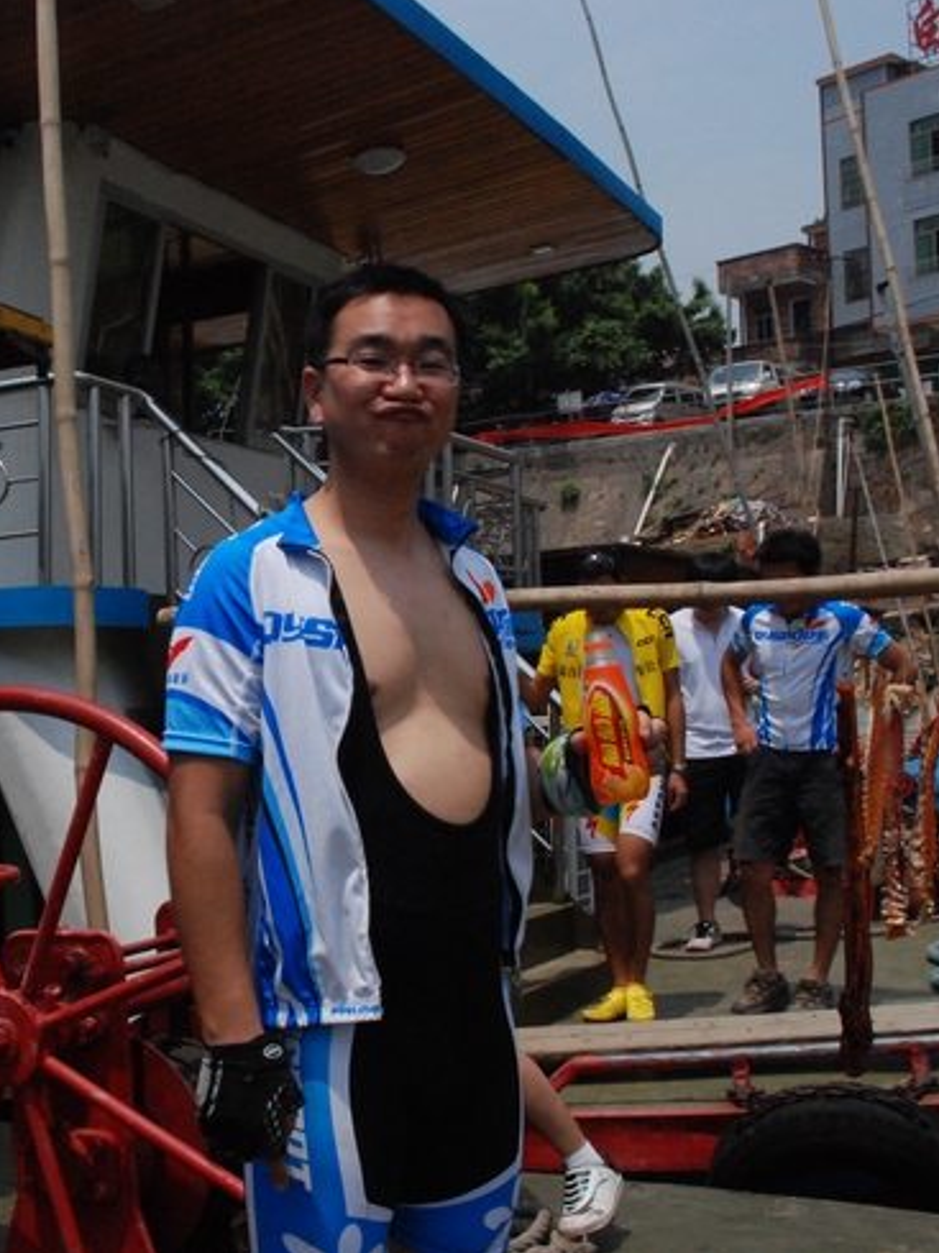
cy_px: 619
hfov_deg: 32.6
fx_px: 1593
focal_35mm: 44
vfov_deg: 43.0
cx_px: 317
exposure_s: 1/1000
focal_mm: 20
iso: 1250
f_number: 16
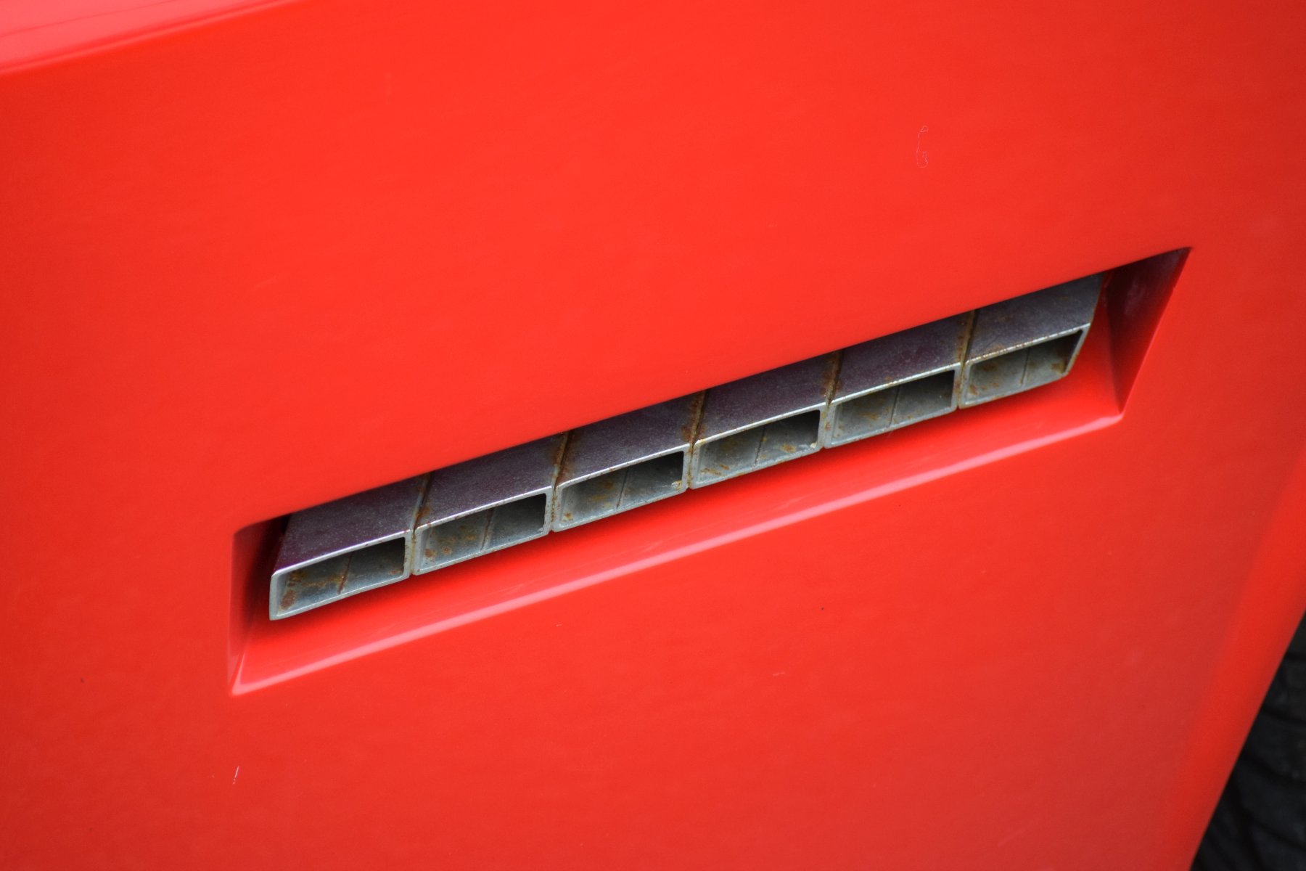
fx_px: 10610
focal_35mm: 292
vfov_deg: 4.7
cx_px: 653
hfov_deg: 7.0
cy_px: 436
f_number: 4.8
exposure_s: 1/500
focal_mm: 195
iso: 1000
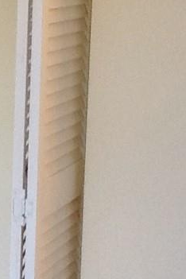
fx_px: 969
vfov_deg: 16.3
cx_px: -99
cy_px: 69
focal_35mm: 125
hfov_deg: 10.6
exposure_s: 1/30
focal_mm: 2.03
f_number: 2.4
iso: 64
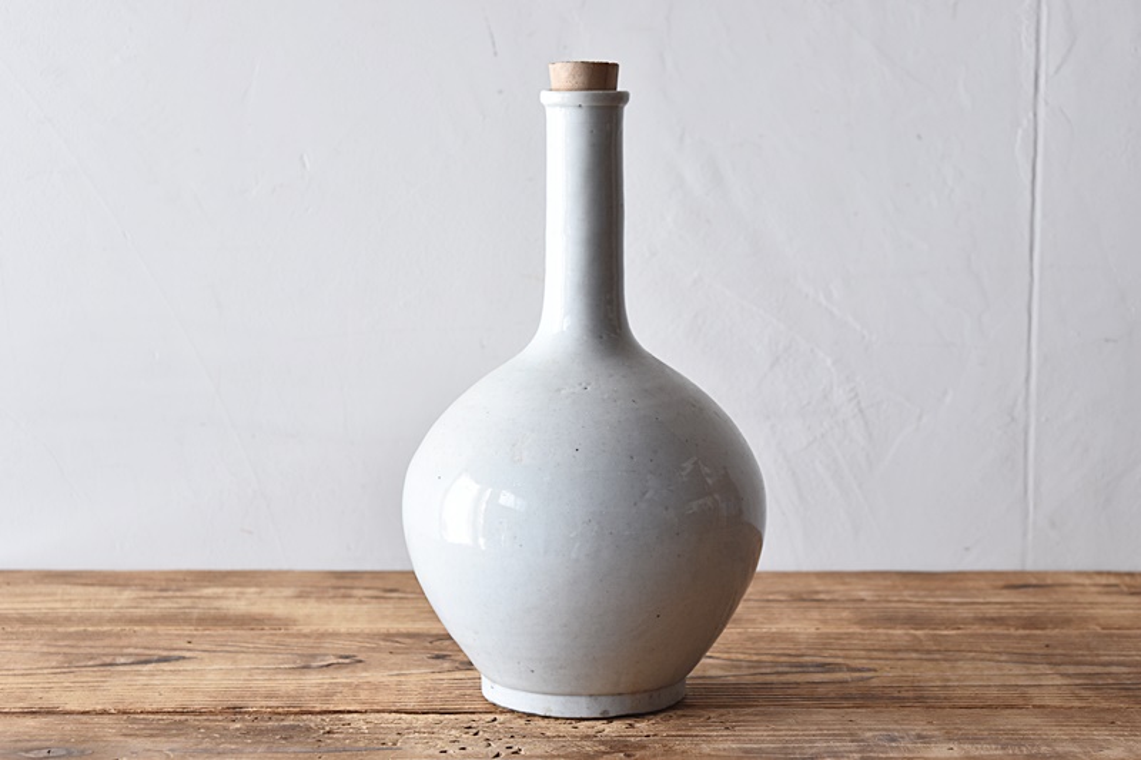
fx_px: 2614
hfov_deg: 24.6
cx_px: 570
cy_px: 380
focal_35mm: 82
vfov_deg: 16.5
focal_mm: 55
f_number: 5.6
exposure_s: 1/8
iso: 400
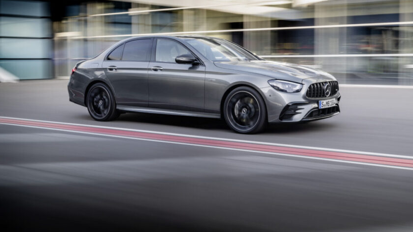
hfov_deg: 40.6
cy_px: 104
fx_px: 558
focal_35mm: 51
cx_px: 209
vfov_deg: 23.5
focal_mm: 48
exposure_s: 4
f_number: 22
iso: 200
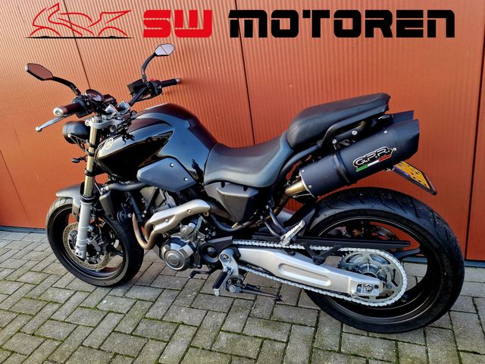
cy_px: 182
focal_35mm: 23
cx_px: 242
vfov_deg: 58.9
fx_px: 322
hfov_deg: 73.9
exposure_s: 1/182
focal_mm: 6.4
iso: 50
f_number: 1.8
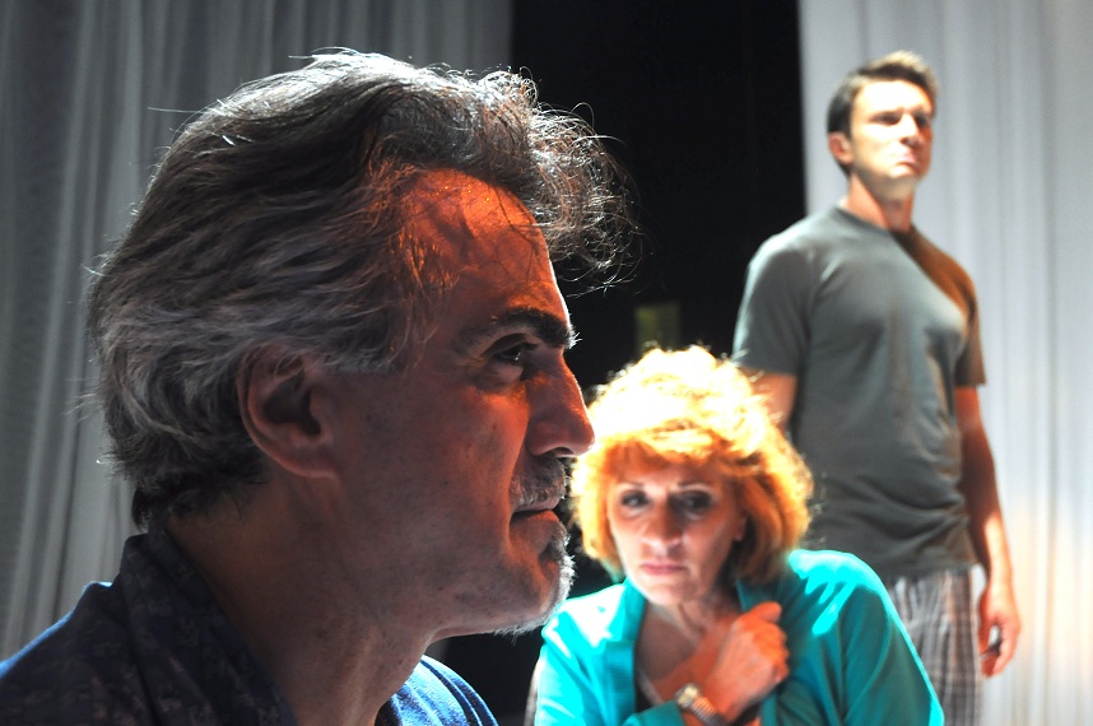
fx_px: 1319
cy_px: 363
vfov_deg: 30.8
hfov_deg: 45.0
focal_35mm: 44
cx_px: 546
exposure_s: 1/20
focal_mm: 29
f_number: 4
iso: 800
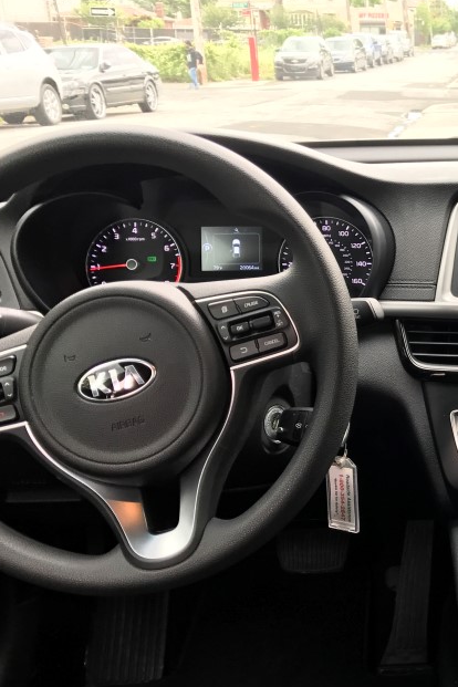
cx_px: 549
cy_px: 384
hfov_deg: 25.3
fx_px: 916
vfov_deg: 41.1
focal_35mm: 48
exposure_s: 1/90
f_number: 1.8
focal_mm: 3.99
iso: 32
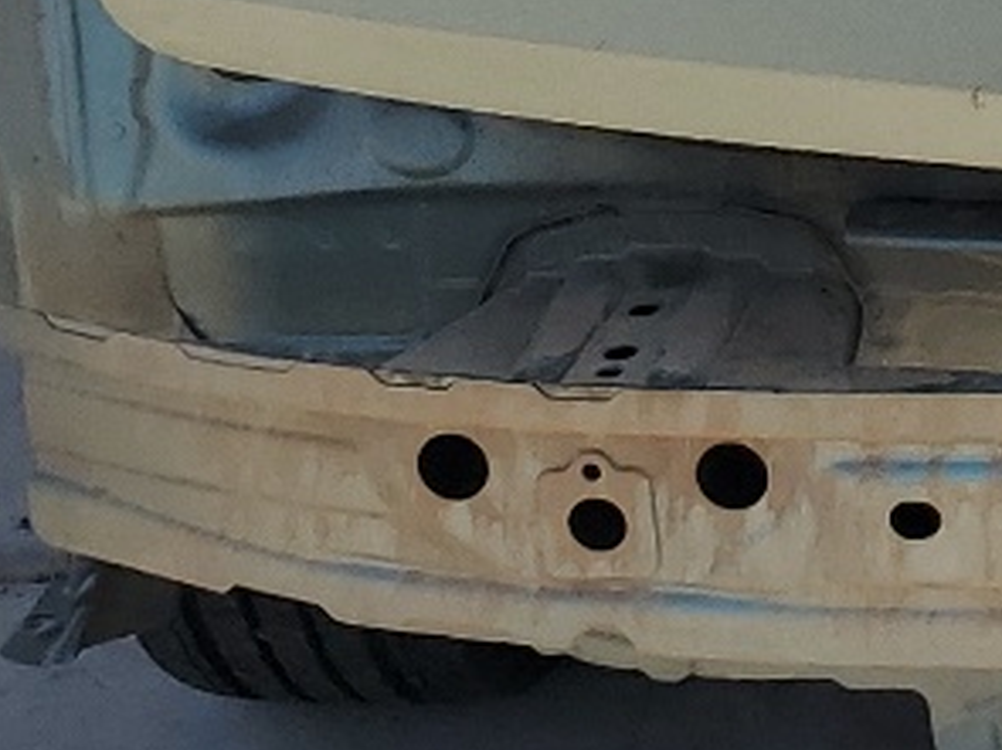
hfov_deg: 13.1
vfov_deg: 9.9
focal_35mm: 141
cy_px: -614
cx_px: 1610
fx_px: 4080
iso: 50
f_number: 1.5
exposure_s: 1/2500
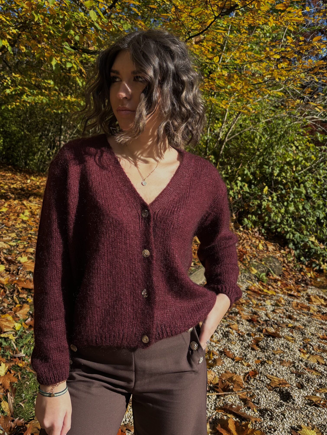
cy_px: 169
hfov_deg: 42.7
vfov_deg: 54.8
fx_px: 416
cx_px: 128
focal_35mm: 33
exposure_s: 1/1616
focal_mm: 5.96
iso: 50
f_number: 1.6
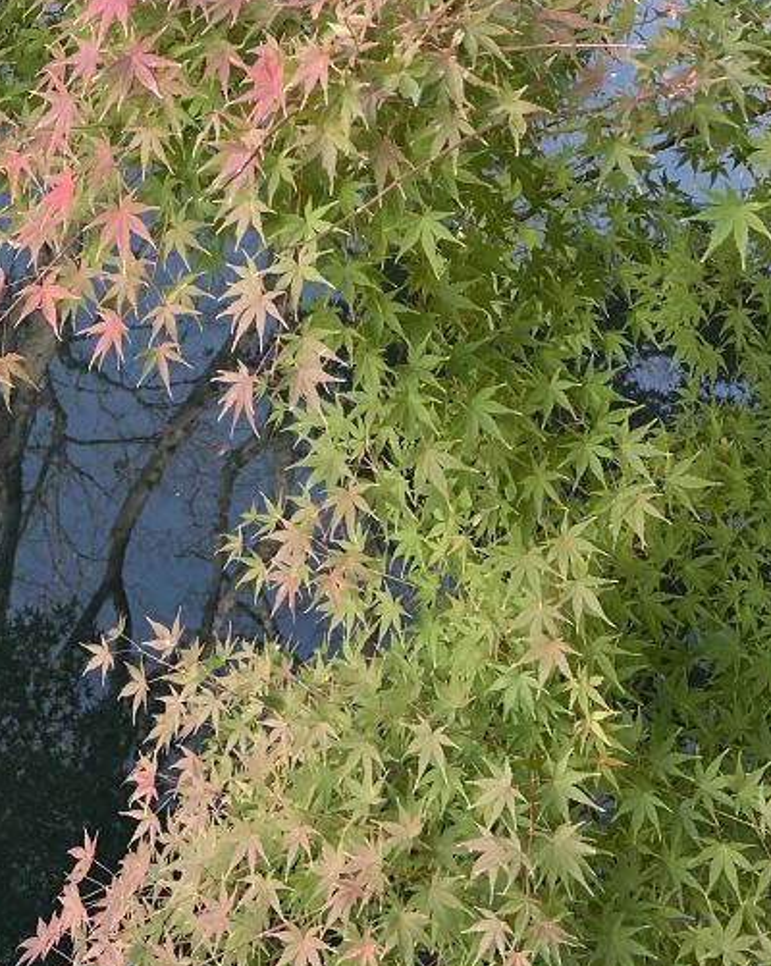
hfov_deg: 20.7
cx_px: 135
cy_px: -274
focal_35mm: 73
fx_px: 2085
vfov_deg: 23.3
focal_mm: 5.7
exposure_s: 1/407
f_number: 1.5
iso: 50
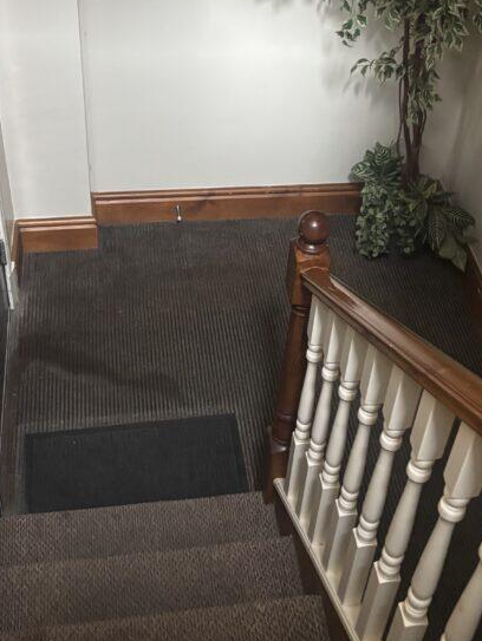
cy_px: 191
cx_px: 235
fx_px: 909
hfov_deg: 29.7
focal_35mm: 49
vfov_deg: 38.2
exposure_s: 1/40
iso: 640
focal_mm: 5.96
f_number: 1.6
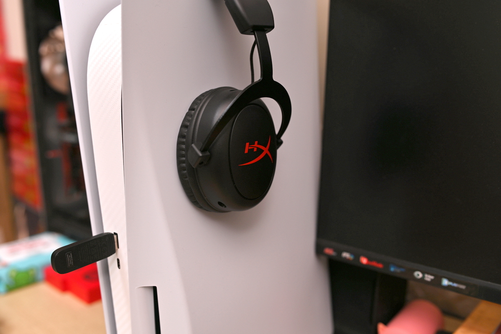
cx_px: 250
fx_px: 487
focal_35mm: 35
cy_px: 167
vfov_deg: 37.8
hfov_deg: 54.5
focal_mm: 35
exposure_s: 1/50
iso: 100
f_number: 3.2
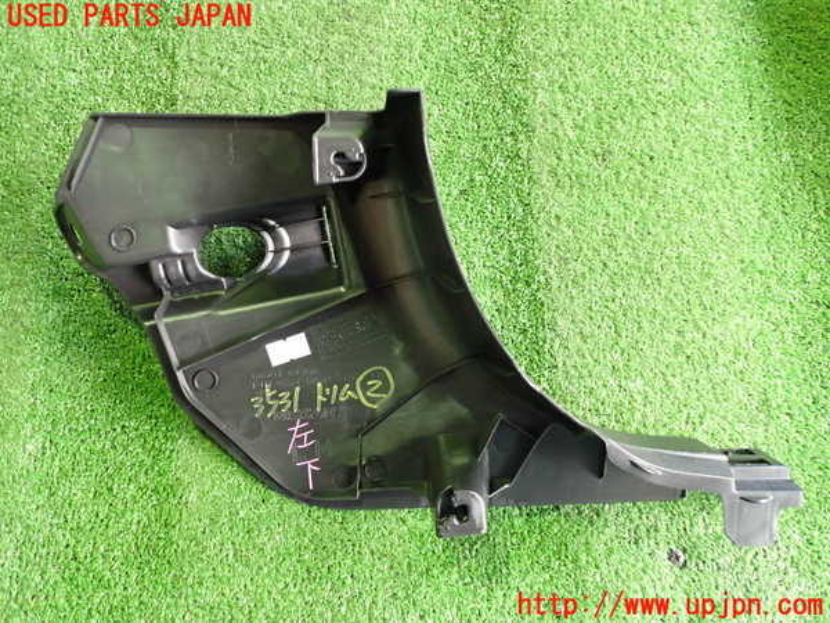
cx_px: 415
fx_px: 719
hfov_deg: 60.0
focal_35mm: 30
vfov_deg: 46.8
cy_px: 312
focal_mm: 5.4
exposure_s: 1/30
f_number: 2.3
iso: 640
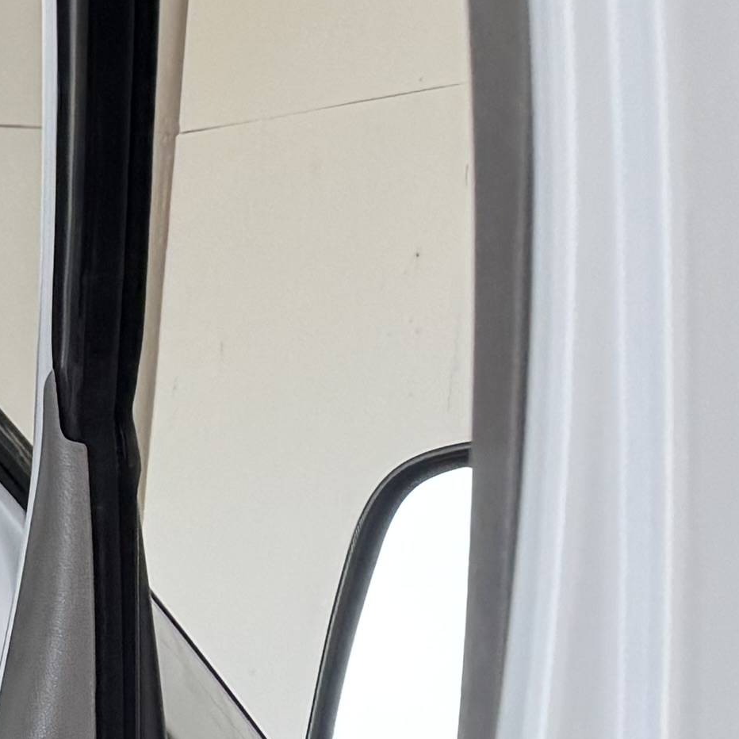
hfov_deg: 10.4
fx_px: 3140
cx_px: -1343
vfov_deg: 12.4
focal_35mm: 130
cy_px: 1288
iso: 80
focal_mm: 6.76
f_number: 1.78
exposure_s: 1/120
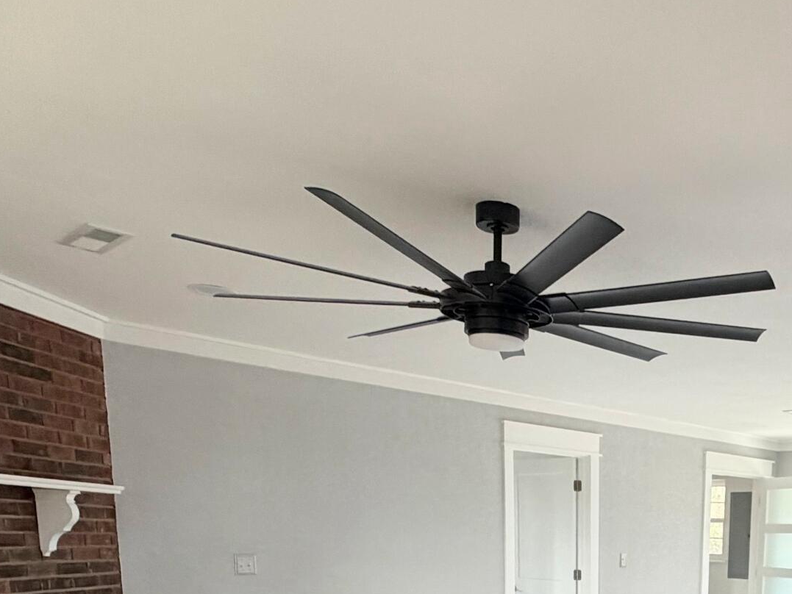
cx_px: 671
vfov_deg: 31.3
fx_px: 892
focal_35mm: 39
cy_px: 701
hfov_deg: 44.7
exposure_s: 1/121
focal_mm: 2.22
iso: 320
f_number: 2.2
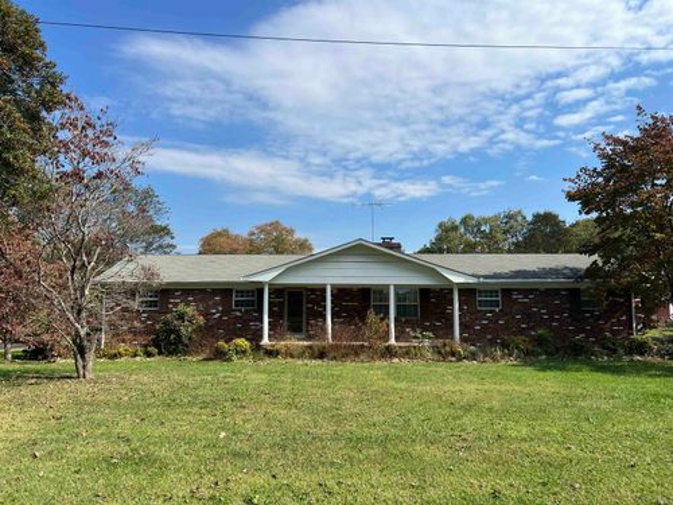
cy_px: 252
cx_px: 336
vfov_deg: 53.1
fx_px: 505
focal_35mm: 26
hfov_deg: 67.3
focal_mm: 5.7
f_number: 1.5
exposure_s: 1/5587
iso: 50
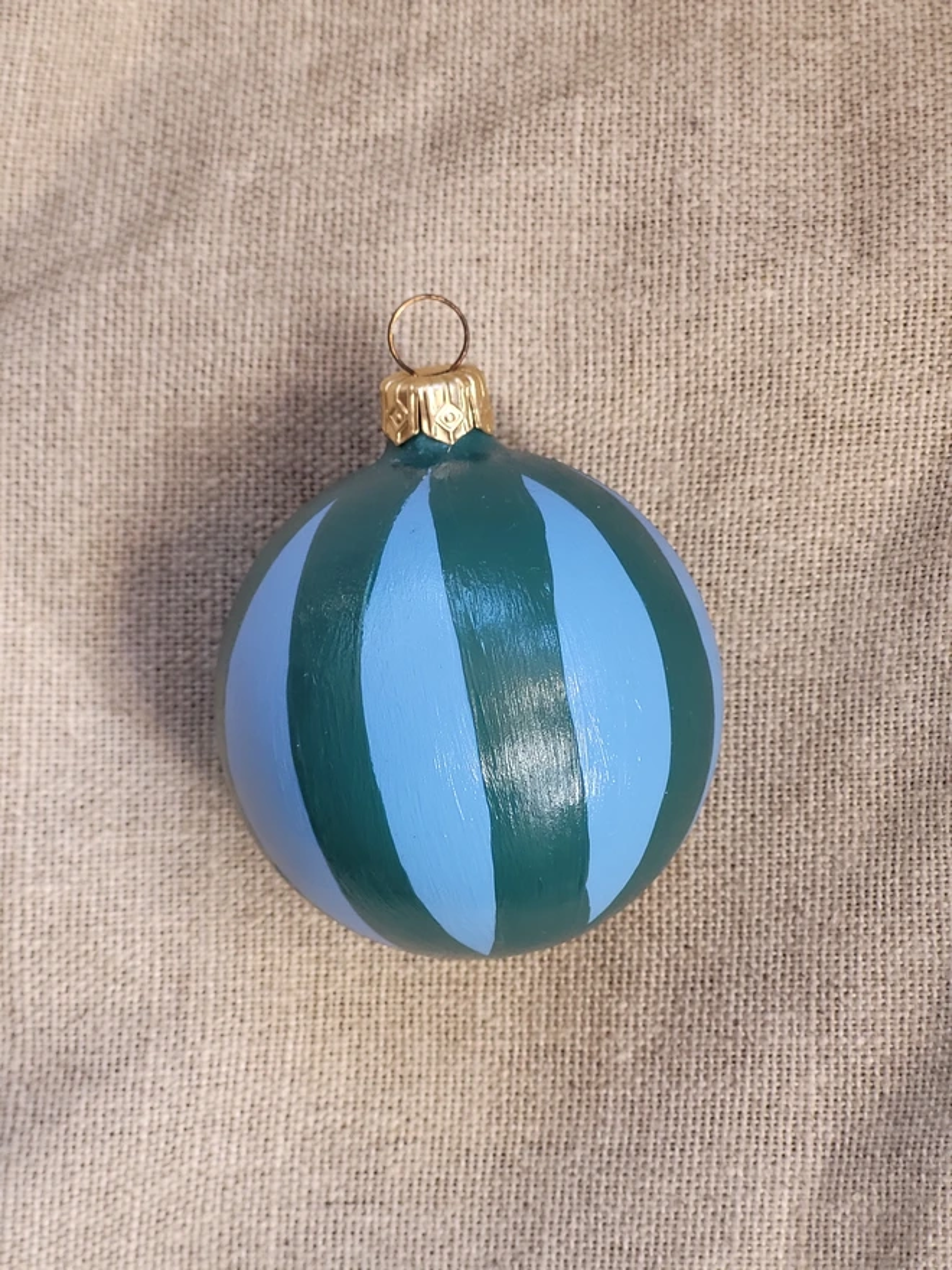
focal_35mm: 76
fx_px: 2787
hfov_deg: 19.4
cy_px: 635
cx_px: 476
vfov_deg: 25.7
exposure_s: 1/50
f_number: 2.4
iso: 125
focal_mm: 7.12
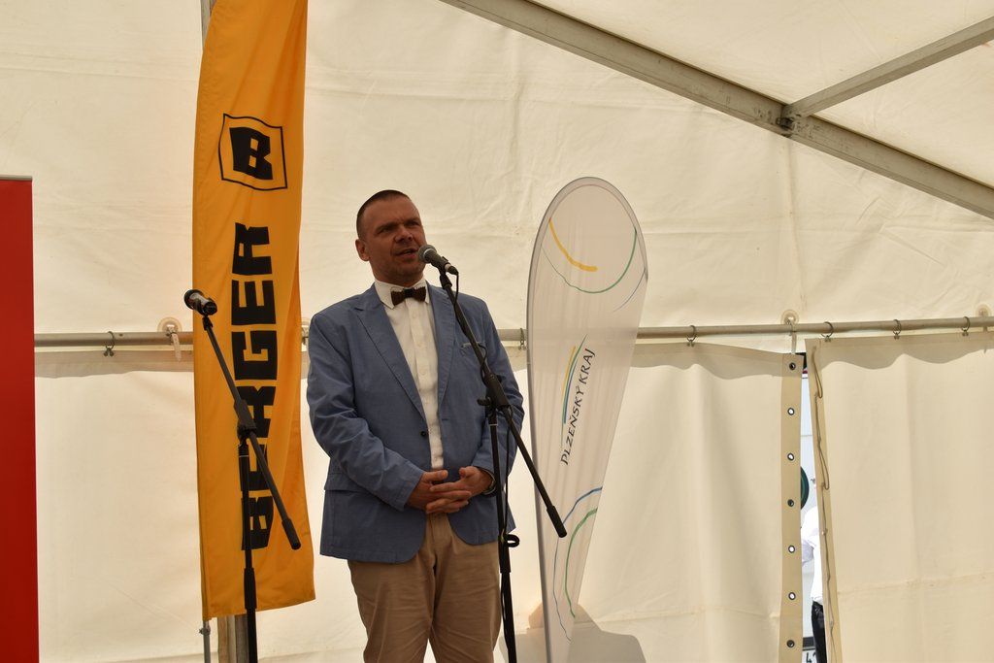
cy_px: 332
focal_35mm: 57
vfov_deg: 23.8
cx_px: 497
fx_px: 1574
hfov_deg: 35.0
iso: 100
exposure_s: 1/200
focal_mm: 38
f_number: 7.1
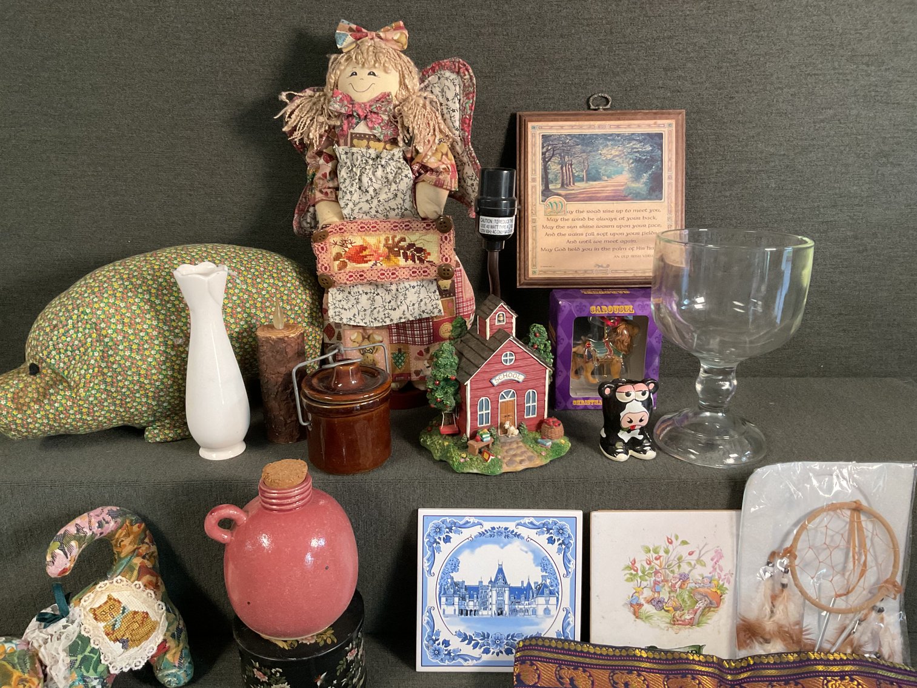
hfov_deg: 61.7
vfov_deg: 48.2
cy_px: 344
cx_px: 458
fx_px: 768
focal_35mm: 29
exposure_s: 1/60
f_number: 1.8
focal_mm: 3
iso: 200
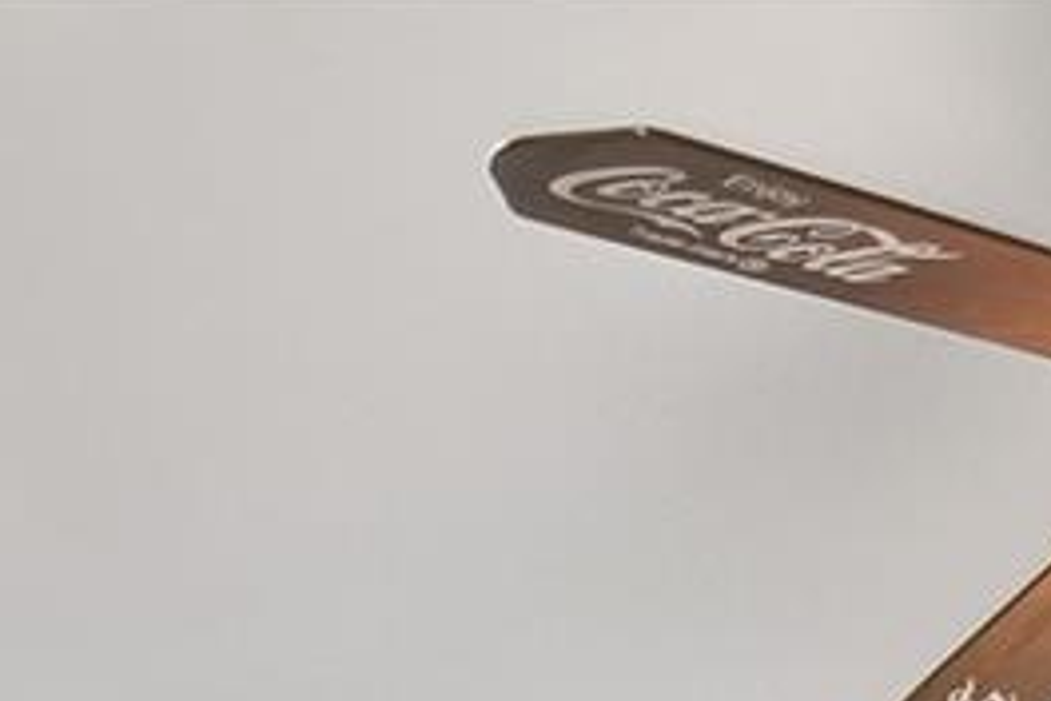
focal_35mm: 91
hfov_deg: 22.2
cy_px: 2103
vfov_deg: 10.5
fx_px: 2656
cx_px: 756
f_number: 7.1
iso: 100
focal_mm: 10
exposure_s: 1/3.33
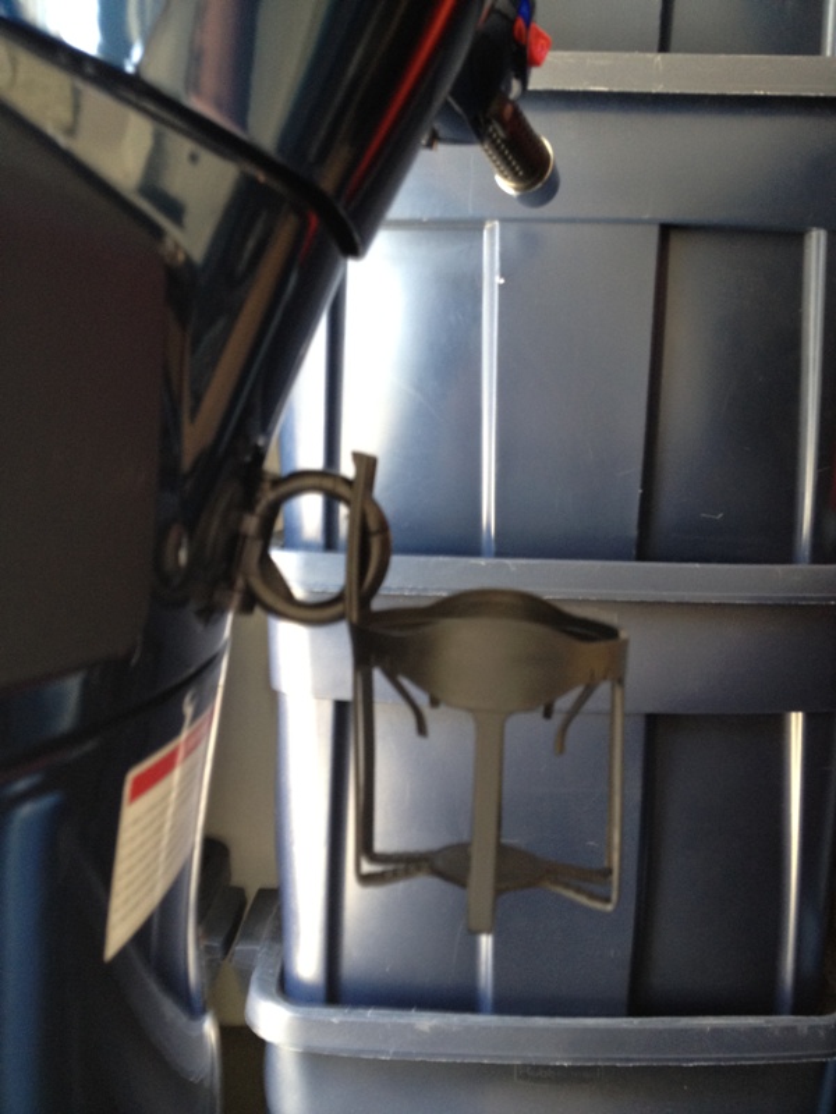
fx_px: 1127
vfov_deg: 52.6
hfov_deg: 40.7
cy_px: 557
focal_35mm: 35
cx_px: 418
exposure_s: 1/20
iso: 125
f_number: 2.4
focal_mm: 4.28
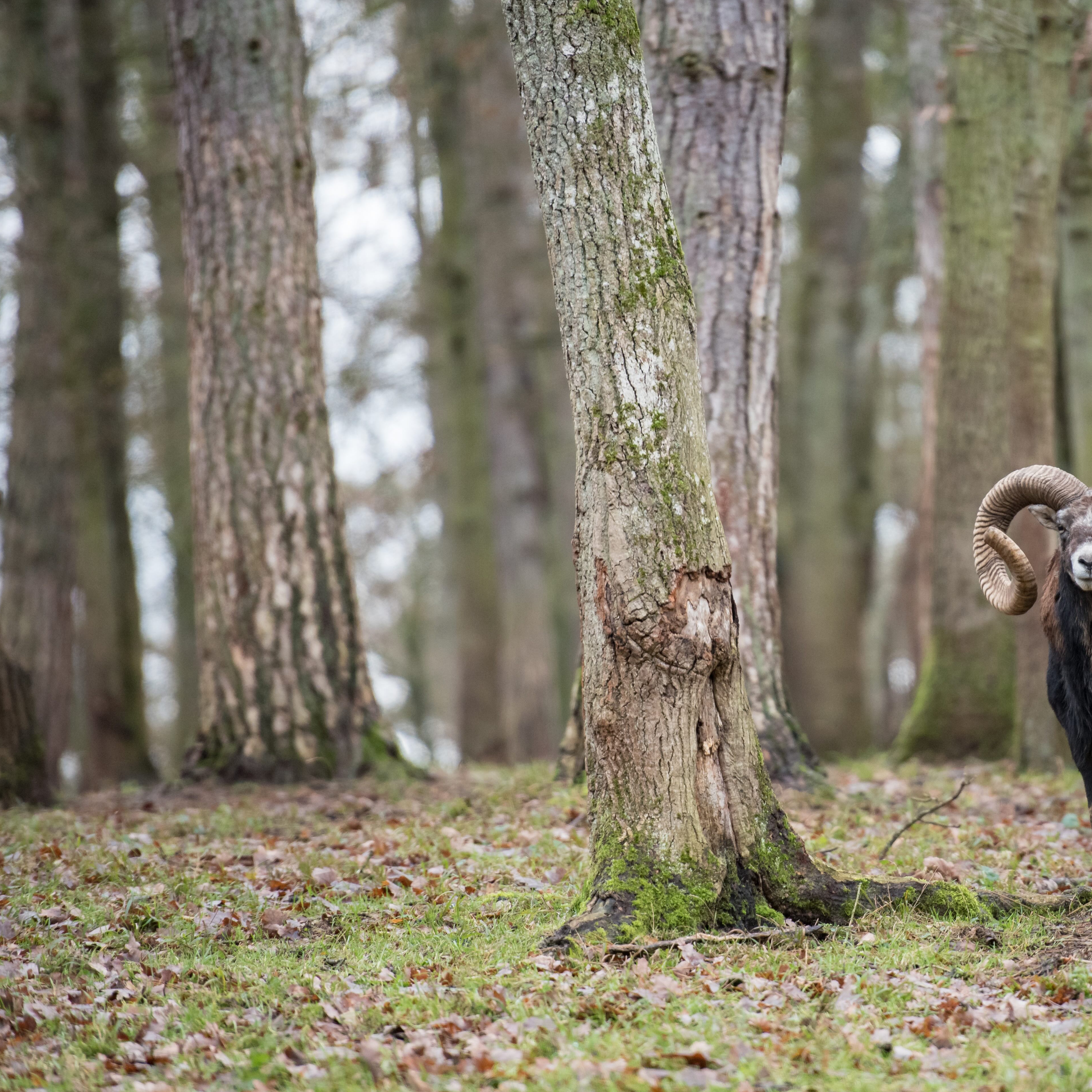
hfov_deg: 6.6
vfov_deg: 6.6
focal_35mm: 266
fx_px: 9494
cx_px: 847
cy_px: 564
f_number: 2.8
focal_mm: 200
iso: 1600
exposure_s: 1/320
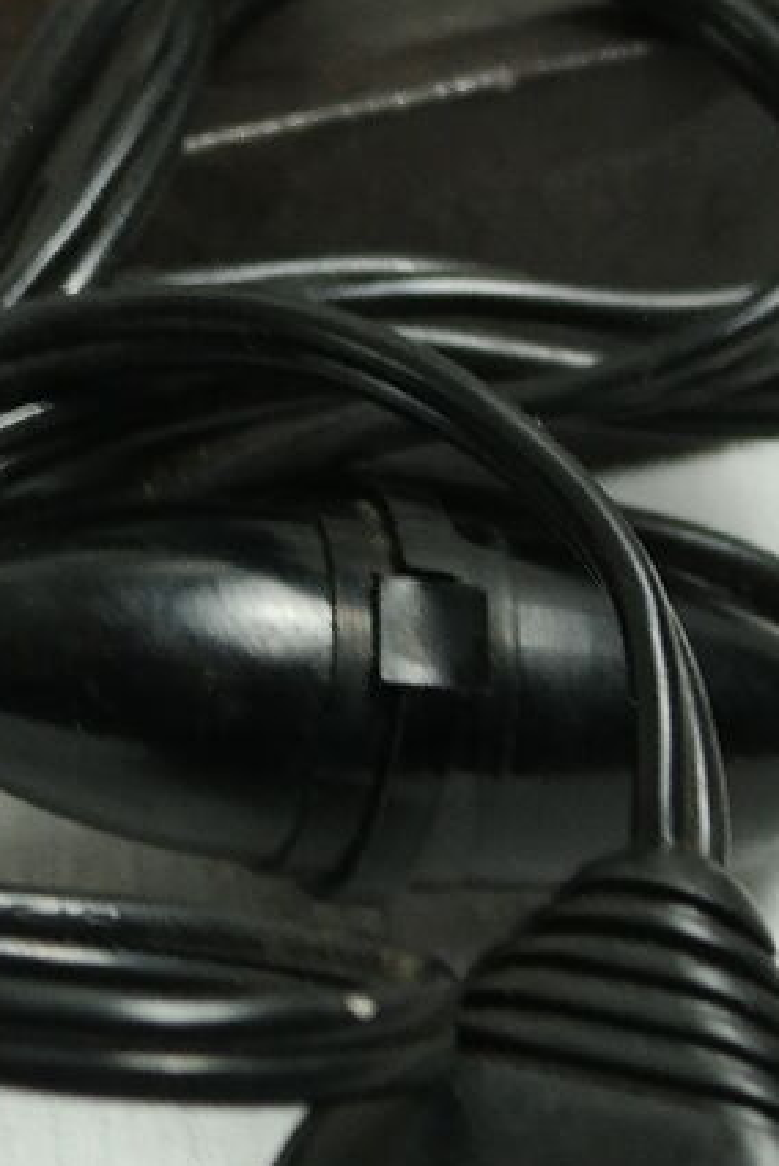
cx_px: -77
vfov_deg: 10.2
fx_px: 6448
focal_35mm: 199
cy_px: -27
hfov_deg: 6.9
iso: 400
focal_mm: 32
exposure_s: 1/30
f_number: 5.6
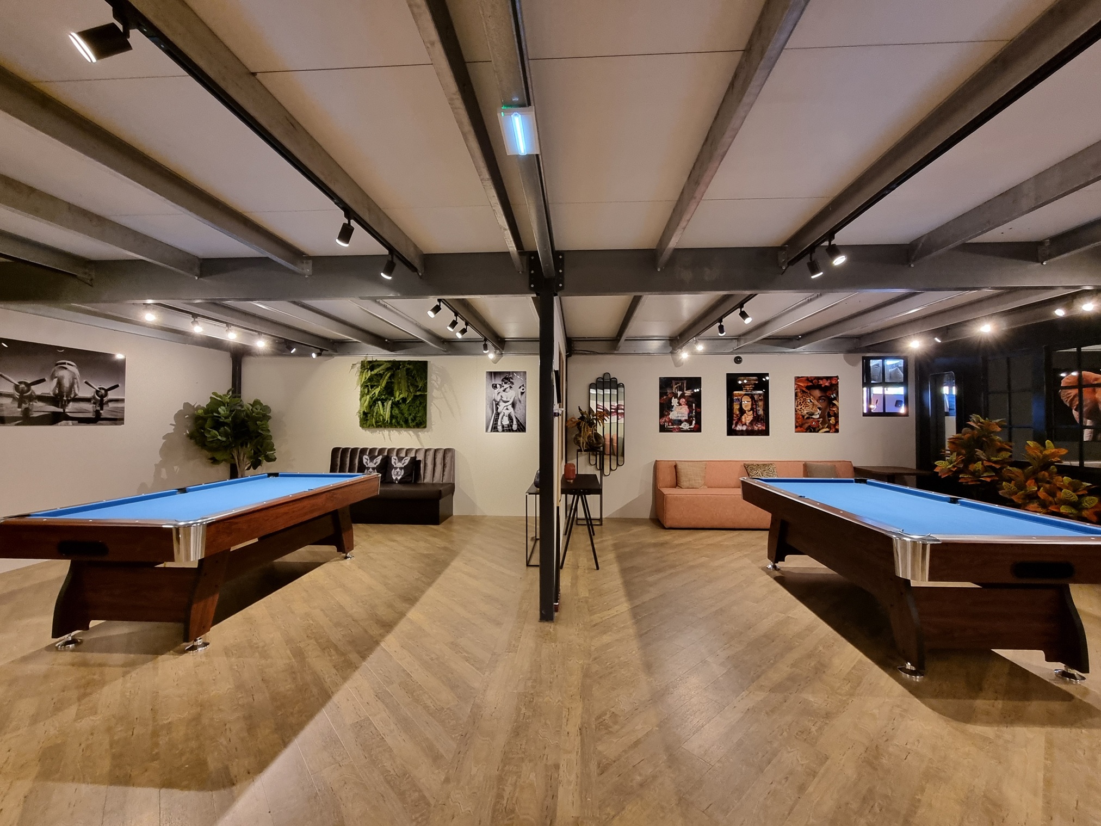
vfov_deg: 89.9
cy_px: 413
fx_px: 413
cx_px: 550
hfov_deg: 106.2
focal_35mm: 13
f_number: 2.2
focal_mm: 2.2
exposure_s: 1/33
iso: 500
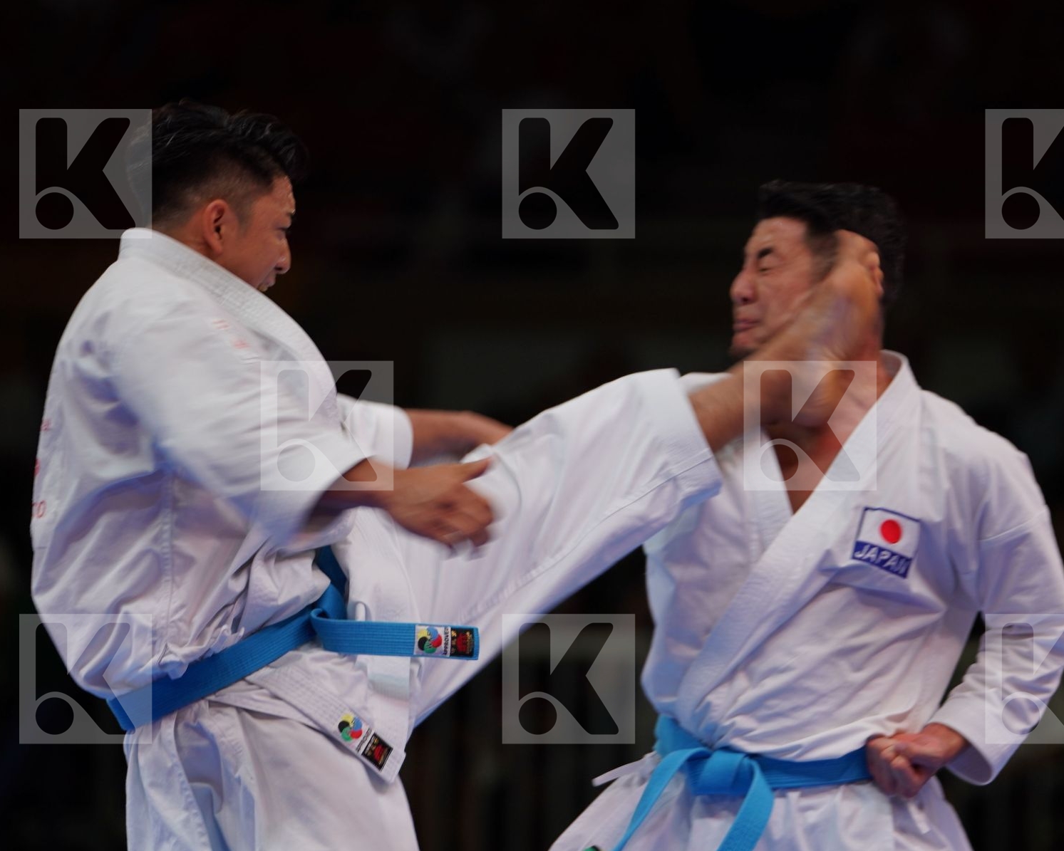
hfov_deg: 5.8
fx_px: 10583
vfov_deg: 4.6
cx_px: 569
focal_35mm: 336
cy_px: 426
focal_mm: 198
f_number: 2.8
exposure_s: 1/250
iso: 125
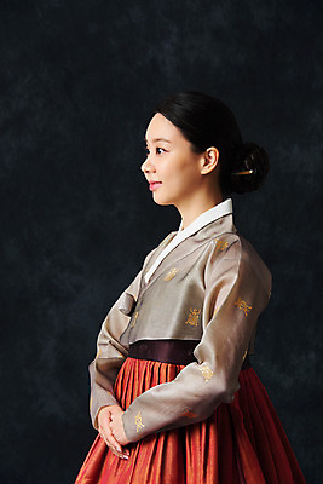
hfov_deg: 8.1
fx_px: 2286
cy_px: 242
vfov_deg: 12.1
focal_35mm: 170
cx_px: 162
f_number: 11
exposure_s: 1/125
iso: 100
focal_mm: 170
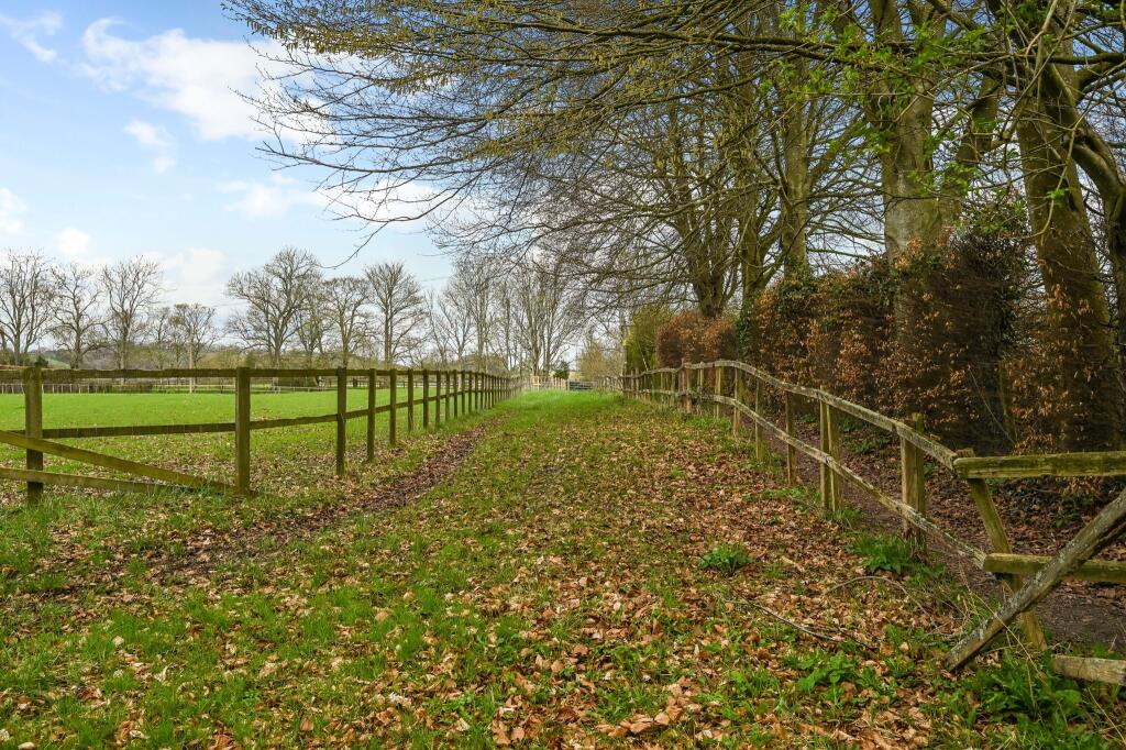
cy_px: 375
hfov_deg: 61.9
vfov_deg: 43.6
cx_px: 563
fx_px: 938
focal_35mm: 30
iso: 320
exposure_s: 1/1000
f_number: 9
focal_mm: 30
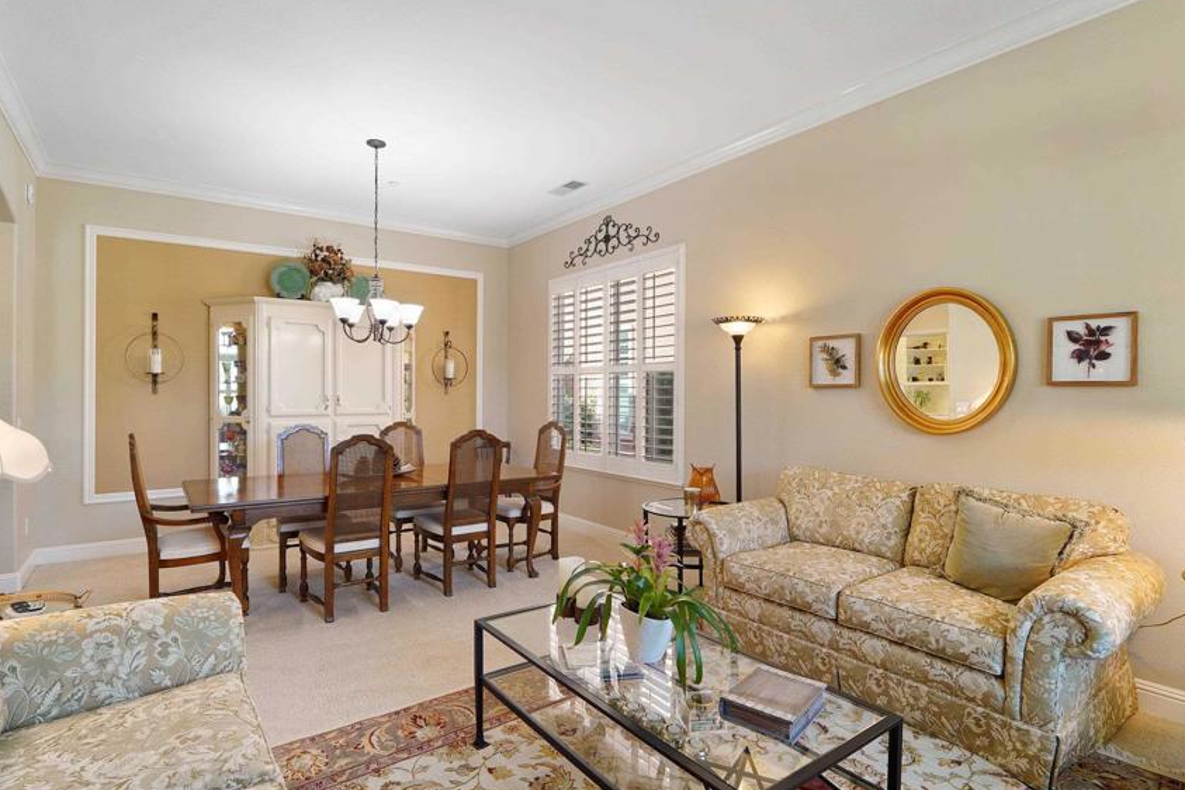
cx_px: 564
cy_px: 400
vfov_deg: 70.4
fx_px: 560
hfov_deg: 93.2
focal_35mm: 17
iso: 100
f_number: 8
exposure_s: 1/2
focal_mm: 14
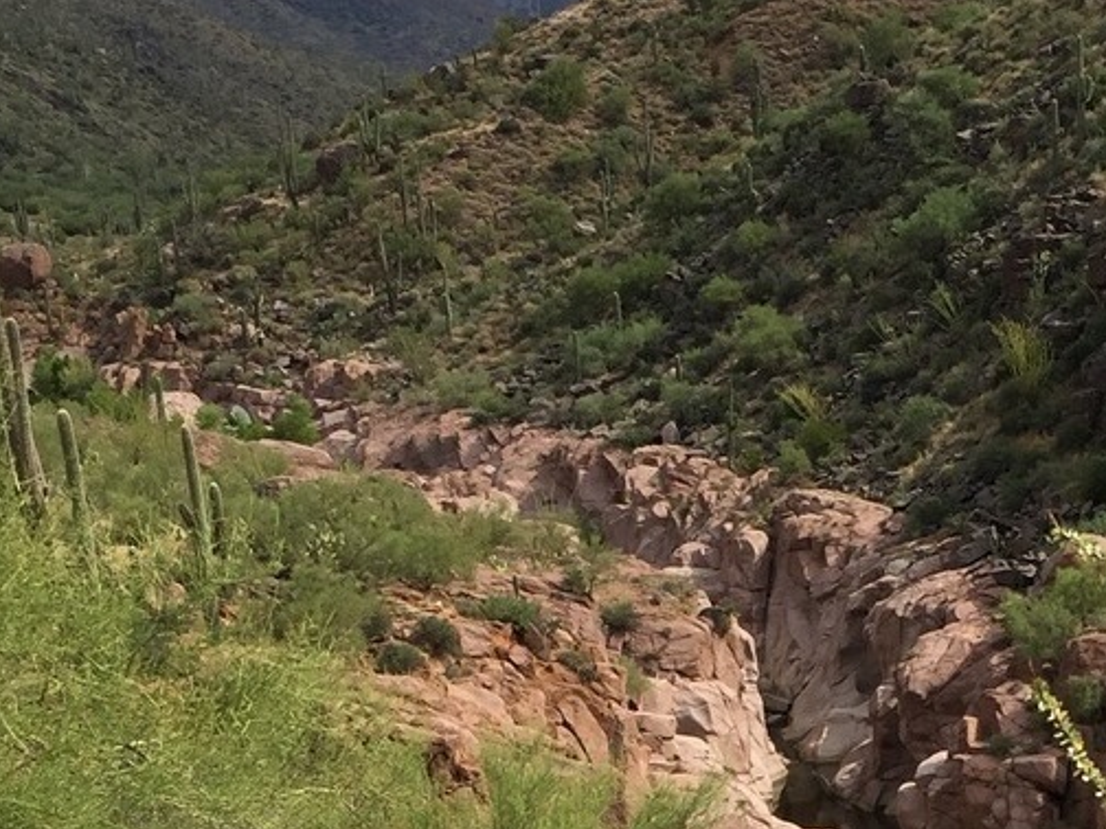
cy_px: 548
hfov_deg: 40.4
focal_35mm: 46
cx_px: 790
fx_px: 1470
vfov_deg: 31.3
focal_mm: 4.15
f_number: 2.2
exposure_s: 1/1364
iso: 32
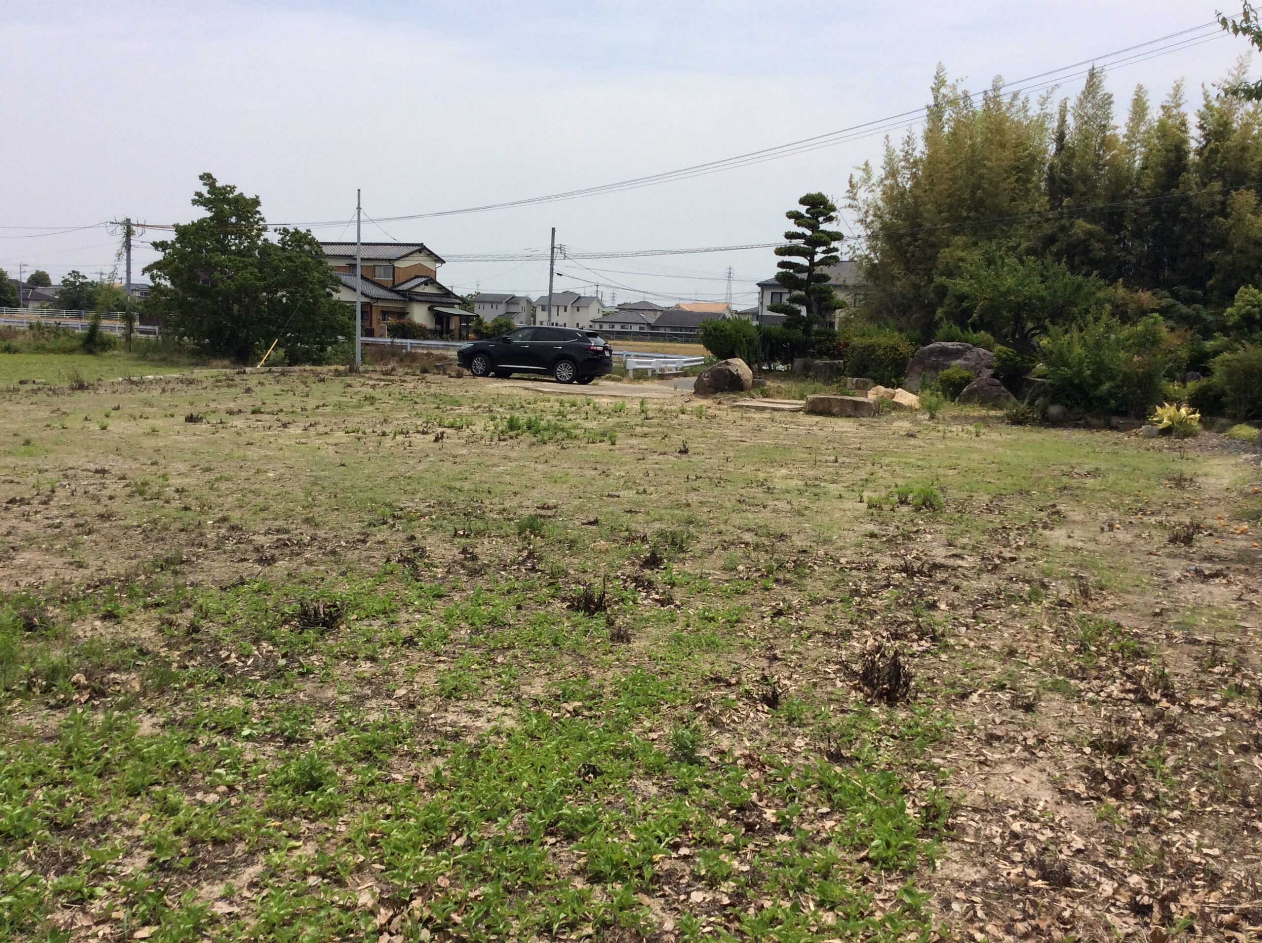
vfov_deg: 44.1
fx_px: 1165
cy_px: 472
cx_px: 631
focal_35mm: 32
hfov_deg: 56.9
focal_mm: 3.3
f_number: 2.4
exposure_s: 1/3012
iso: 32
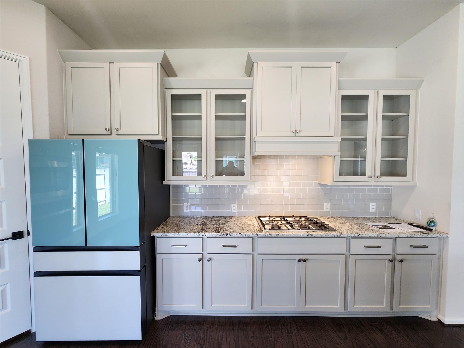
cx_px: 232
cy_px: 174
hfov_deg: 106.2
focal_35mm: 13
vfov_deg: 89.9
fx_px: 174
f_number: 2.2
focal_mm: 2.2
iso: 125
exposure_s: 1/60
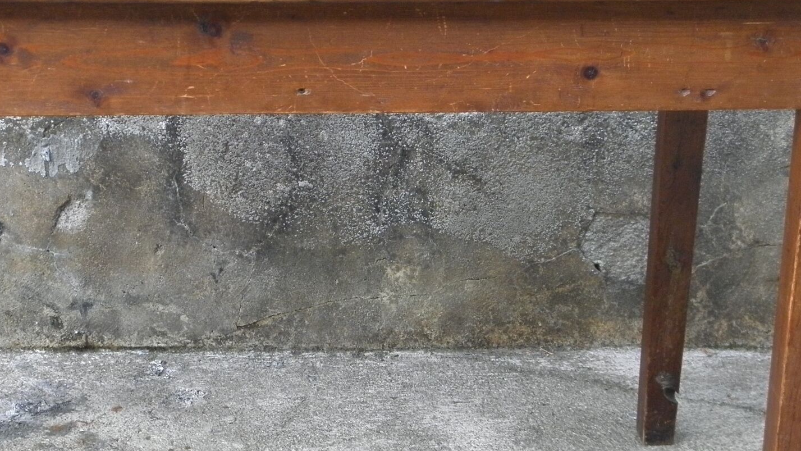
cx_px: 337
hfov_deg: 24.7
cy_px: 285
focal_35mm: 86
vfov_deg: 14.1
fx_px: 1827
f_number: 3.9
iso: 200
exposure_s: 1/40
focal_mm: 7.9
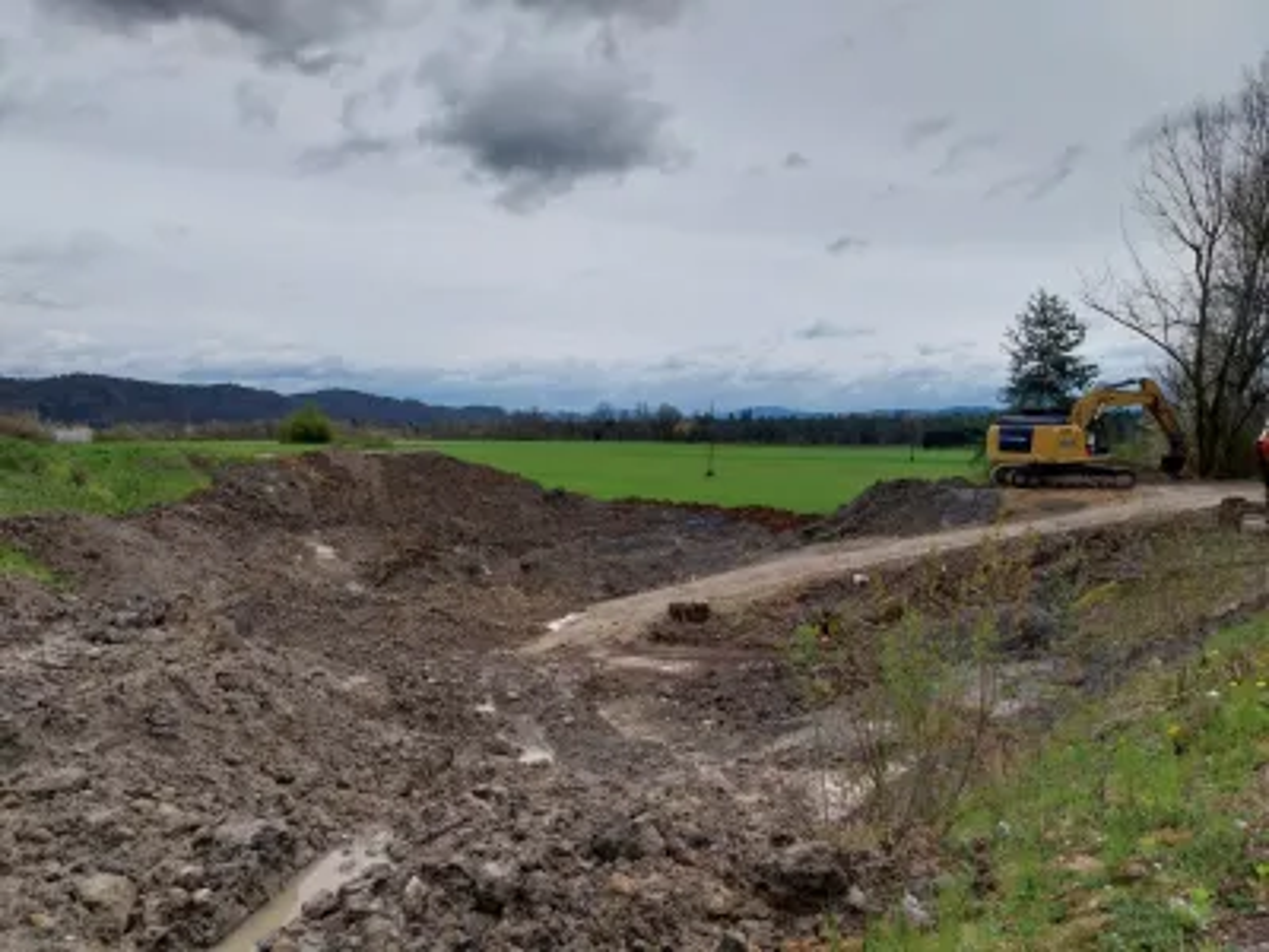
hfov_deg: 67.3
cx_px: 634
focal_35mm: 26
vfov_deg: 53.1
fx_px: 953
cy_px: 476
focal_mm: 4
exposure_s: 1/1415
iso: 25
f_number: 1.8
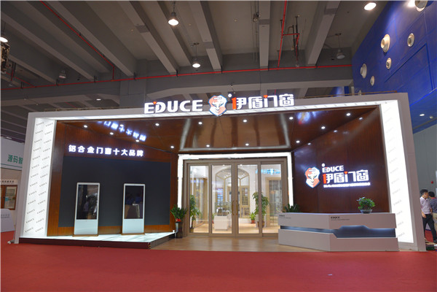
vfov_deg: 53.1
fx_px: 291
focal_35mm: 24
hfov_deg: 73.7
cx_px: 218
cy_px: 146
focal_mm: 24
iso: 800
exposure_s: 1/100
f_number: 4.5
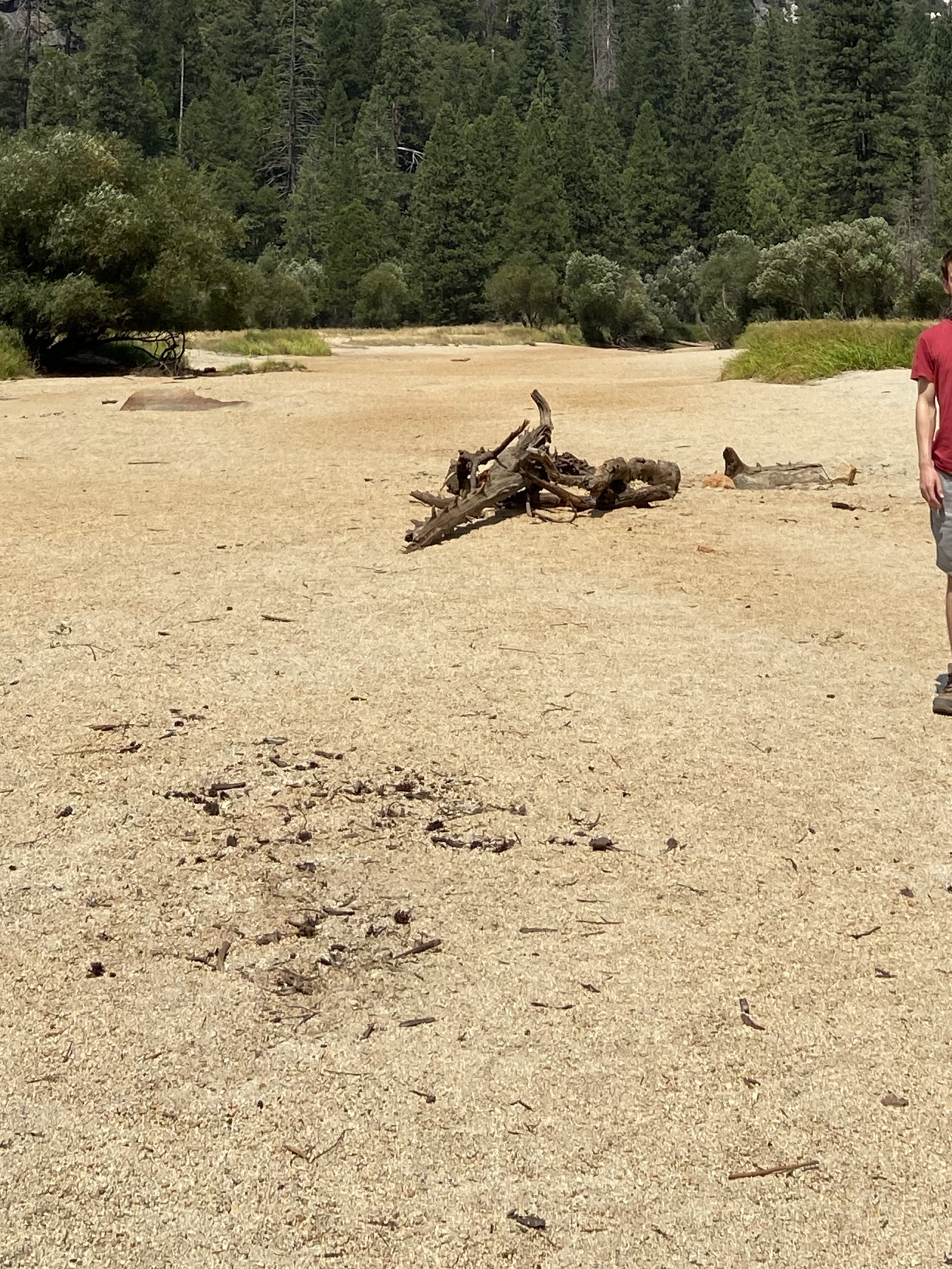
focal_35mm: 61
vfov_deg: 28.6
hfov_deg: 24.0
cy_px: -144
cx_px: 533
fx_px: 2237
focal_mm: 4.25
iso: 32
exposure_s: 1/3623
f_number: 1.8
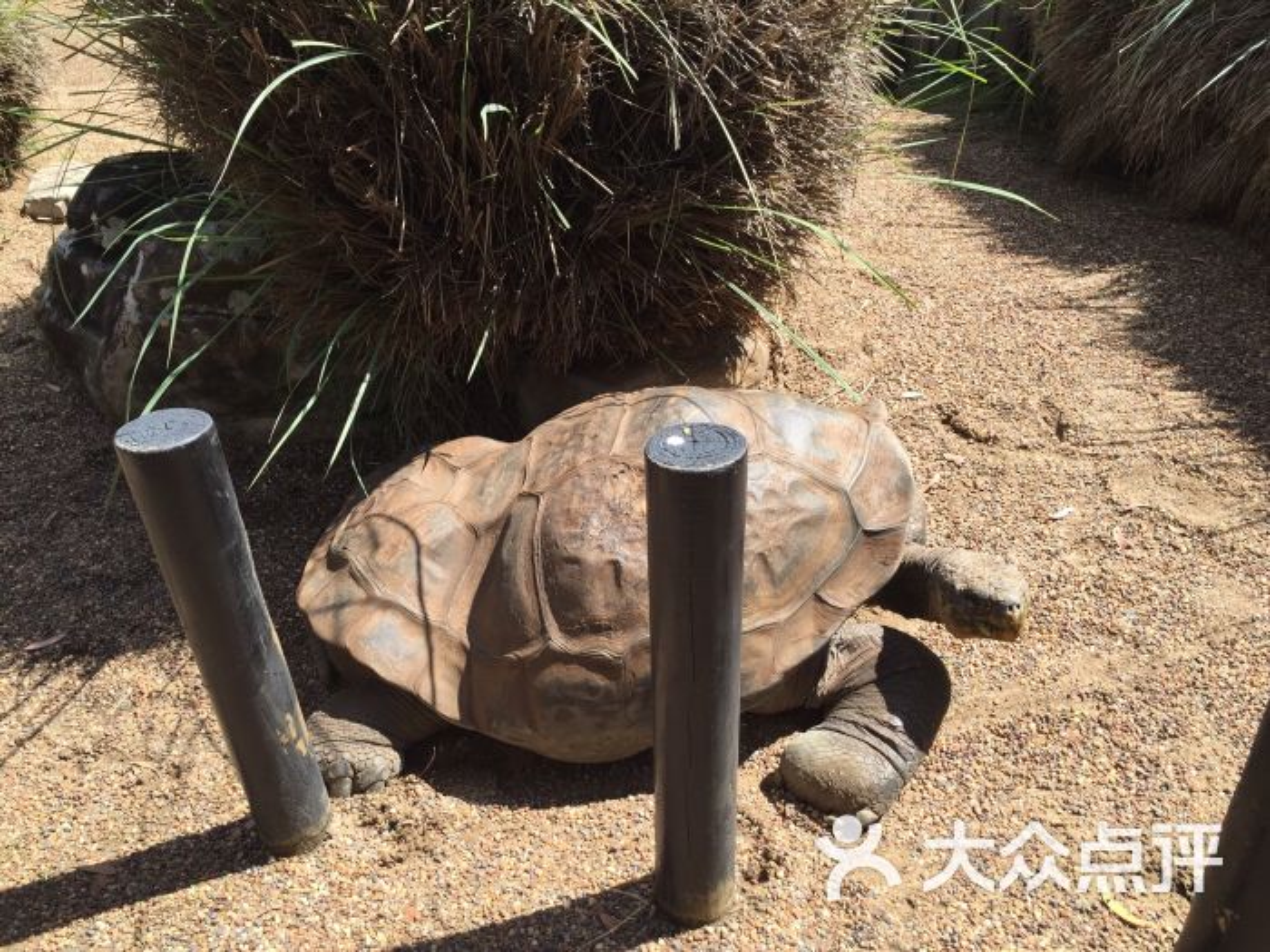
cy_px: 476
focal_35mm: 29
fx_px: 1064
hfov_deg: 61.7
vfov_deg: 48.2
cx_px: 635
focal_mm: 4.15
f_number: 2.2
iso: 32
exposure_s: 1/775
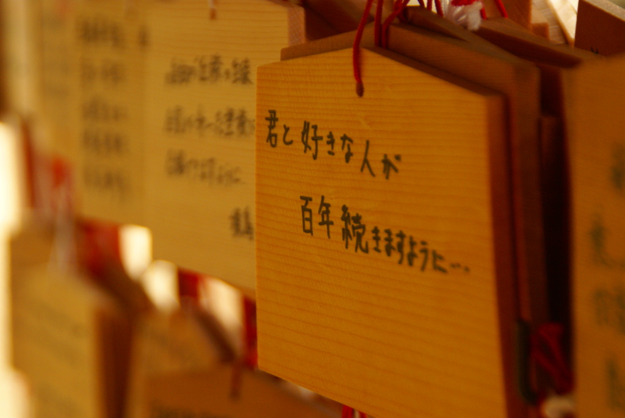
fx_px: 2737
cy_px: 209
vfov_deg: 8.7
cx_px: 312
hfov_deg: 13.0
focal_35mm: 158
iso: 400
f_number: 6.3
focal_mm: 105
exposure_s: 1/60
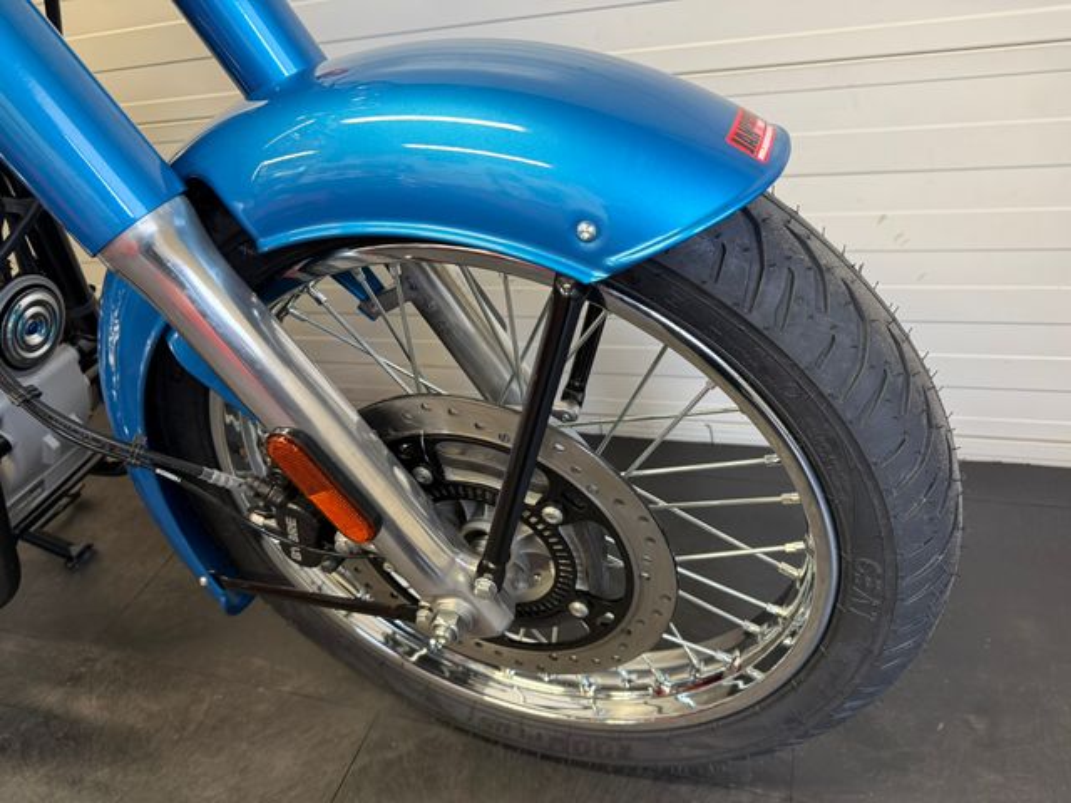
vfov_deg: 56.8
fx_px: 743
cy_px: 402
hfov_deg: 71.6
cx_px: 536
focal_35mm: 24
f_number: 1.78
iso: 160
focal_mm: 6.76
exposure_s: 1/50
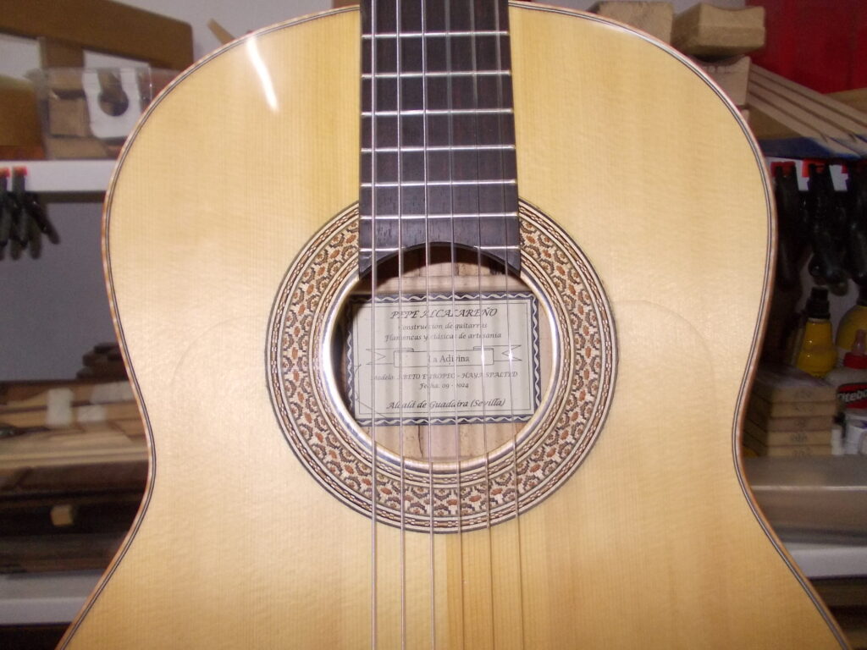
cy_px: 325
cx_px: 434
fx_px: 701
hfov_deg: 63.4
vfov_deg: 49.7
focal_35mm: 28
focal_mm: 4
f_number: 2.7
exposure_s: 1/25
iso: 200
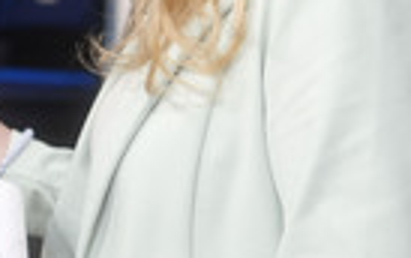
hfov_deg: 13.1
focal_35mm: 151
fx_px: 1693
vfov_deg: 8.6
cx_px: -206
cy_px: -42
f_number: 2.2
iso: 640
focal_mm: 30
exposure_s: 1/160
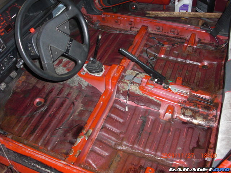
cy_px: 86
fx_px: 240
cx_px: 116
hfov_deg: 51.4
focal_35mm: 36
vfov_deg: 39.7
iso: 200
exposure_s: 1/60
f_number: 2.8
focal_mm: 6.3
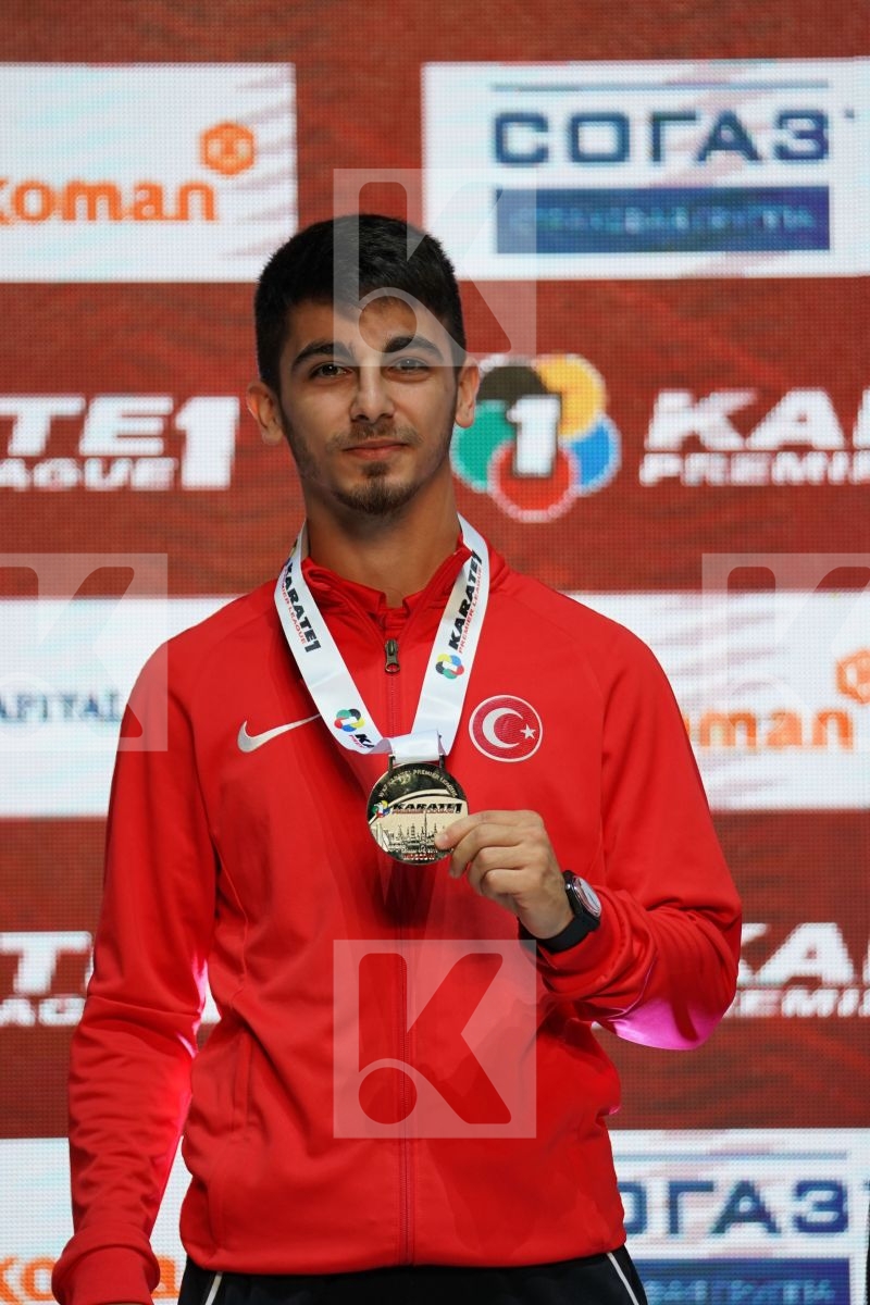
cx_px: 435
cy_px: 652
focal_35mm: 271
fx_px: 9823
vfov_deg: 7.6
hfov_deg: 5.1
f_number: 2.8
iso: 250
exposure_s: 1/250
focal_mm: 181
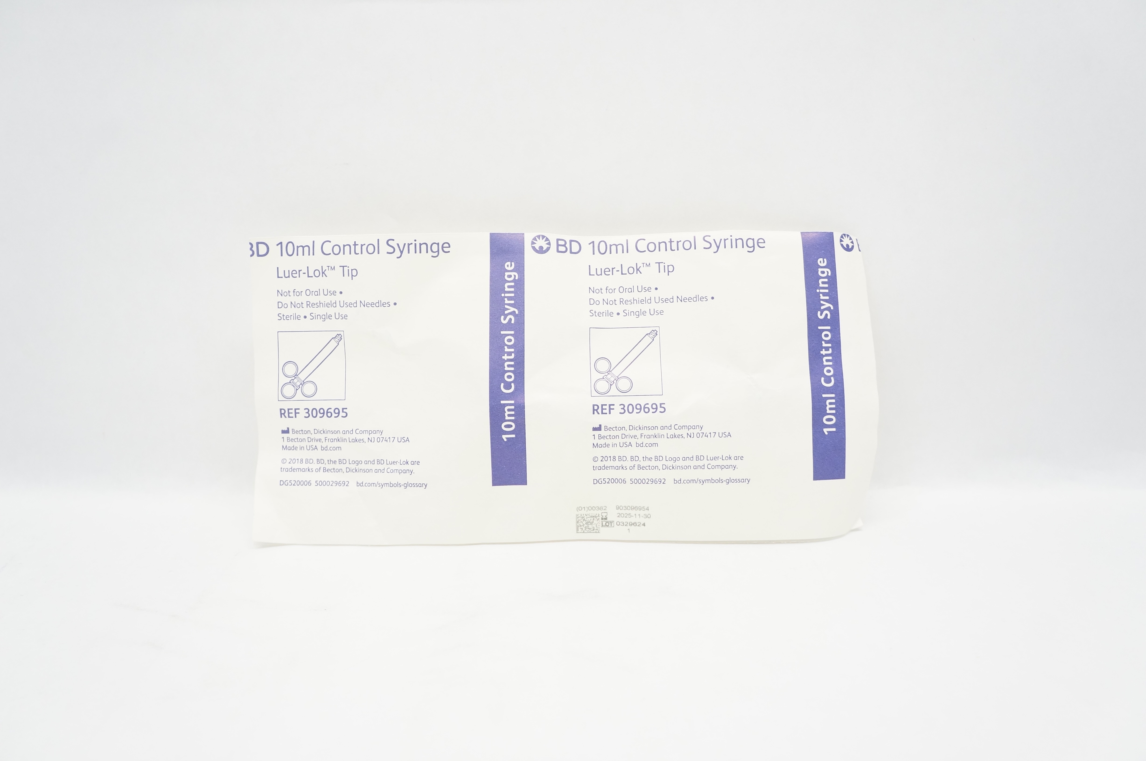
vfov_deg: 47.8
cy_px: 380
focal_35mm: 27
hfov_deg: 67.4
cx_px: 573
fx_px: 859
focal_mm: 18
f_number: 6.3
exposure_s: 1/60
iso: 800
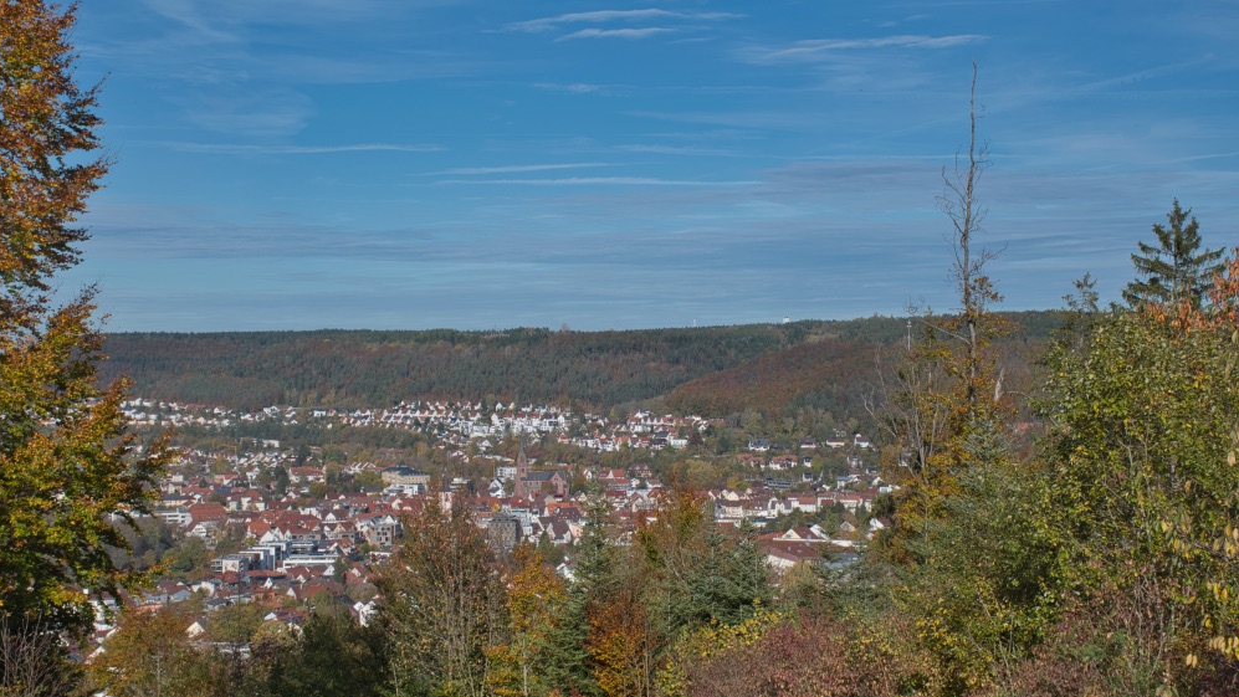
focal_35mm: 63
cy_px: 354
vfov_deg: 19.1
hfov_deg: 33.3
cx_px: 619
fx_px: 2070
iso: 100
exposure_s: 1/250
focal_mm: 40
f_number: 11
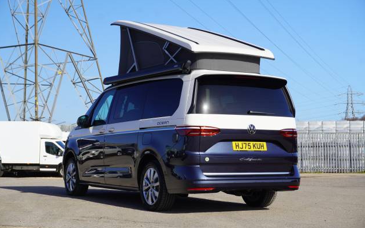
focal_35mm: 65
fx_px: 647
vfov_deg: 20.0
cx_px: 181
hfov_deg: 31.5
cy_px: 112
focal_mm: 42
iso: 100
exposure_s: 1/125
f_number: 9
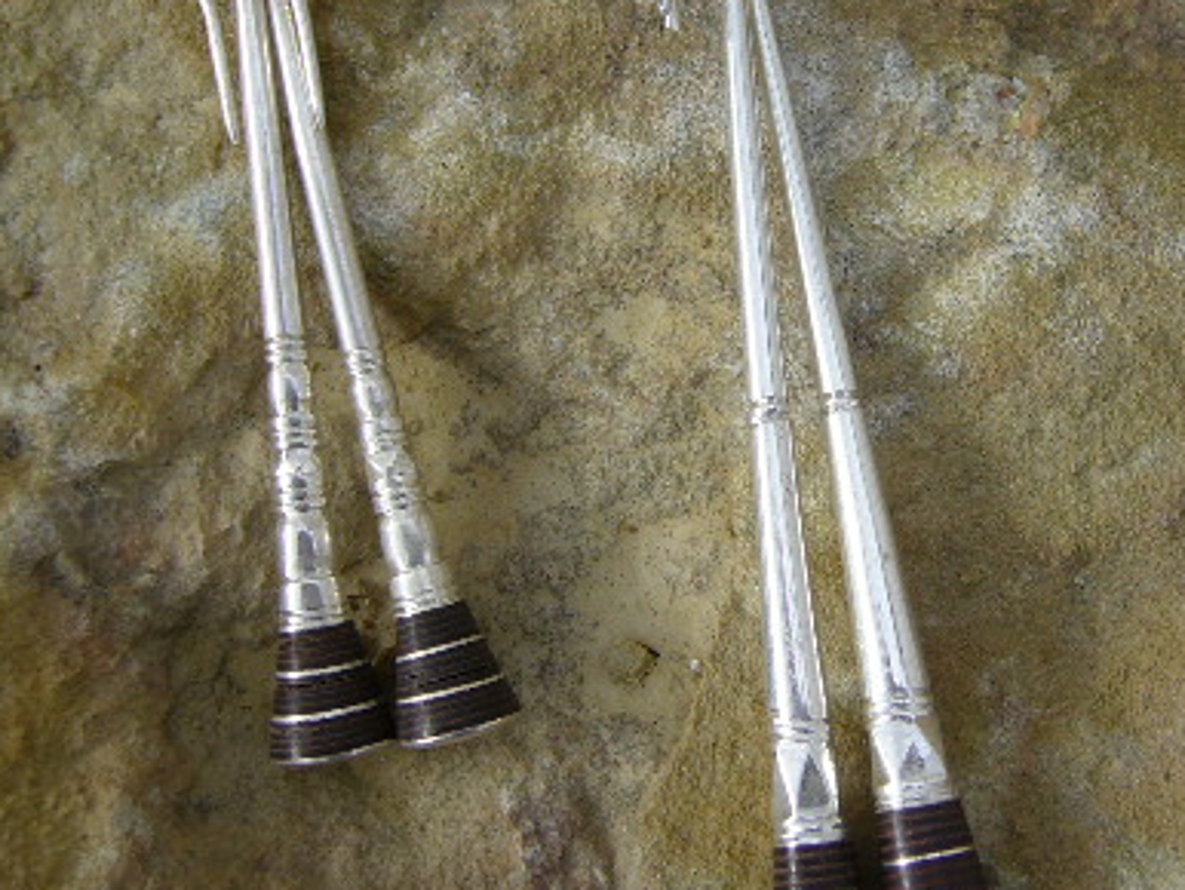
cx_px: 847
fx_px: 1987
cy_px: 298
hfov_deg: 32.7
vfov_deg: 25.1
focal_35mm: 58
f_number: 2.8
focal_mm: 5.8
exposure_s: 1/400
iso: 80
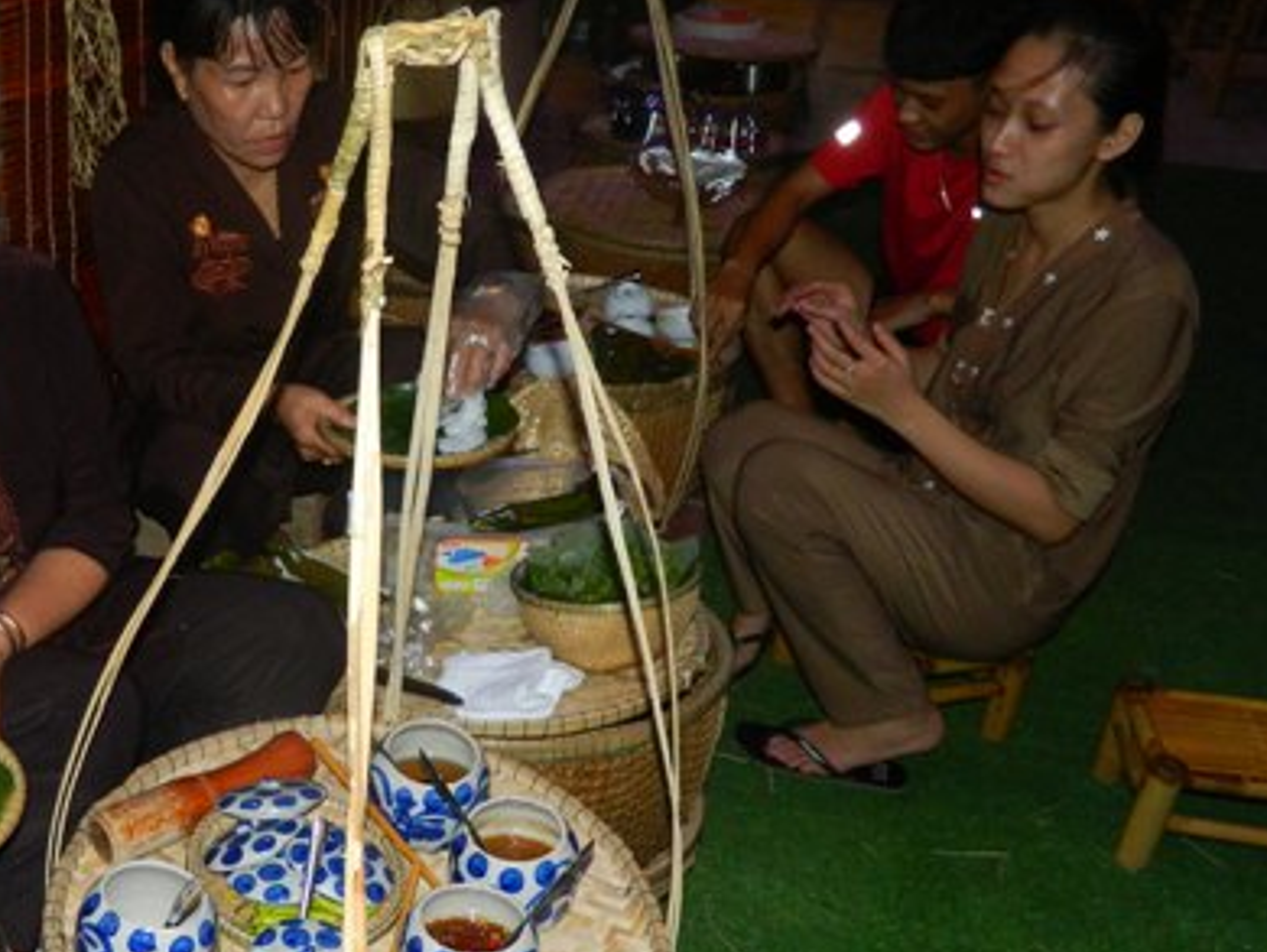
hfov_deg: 44.4
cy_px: 660
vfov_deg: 34.7
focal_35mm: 41
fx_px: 1502
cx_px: 331
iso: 200
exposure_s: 1/30
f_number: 3.1
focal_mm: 4.5
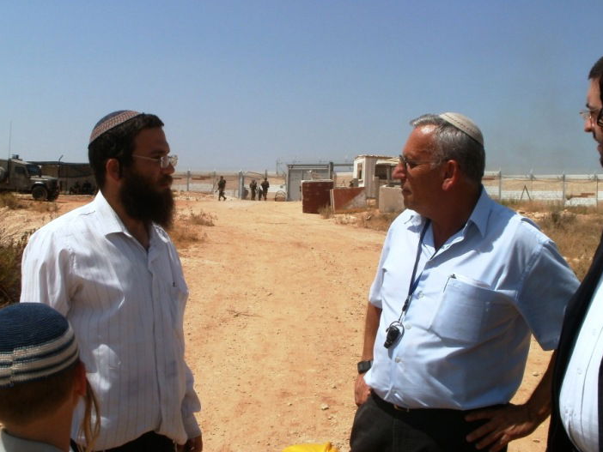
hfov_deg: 45.7
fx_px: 714
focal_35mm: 41
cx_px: 275
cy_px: 202
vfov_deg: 35.1
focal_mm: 6.3
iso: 100
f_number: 5.6
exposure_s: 1/1250
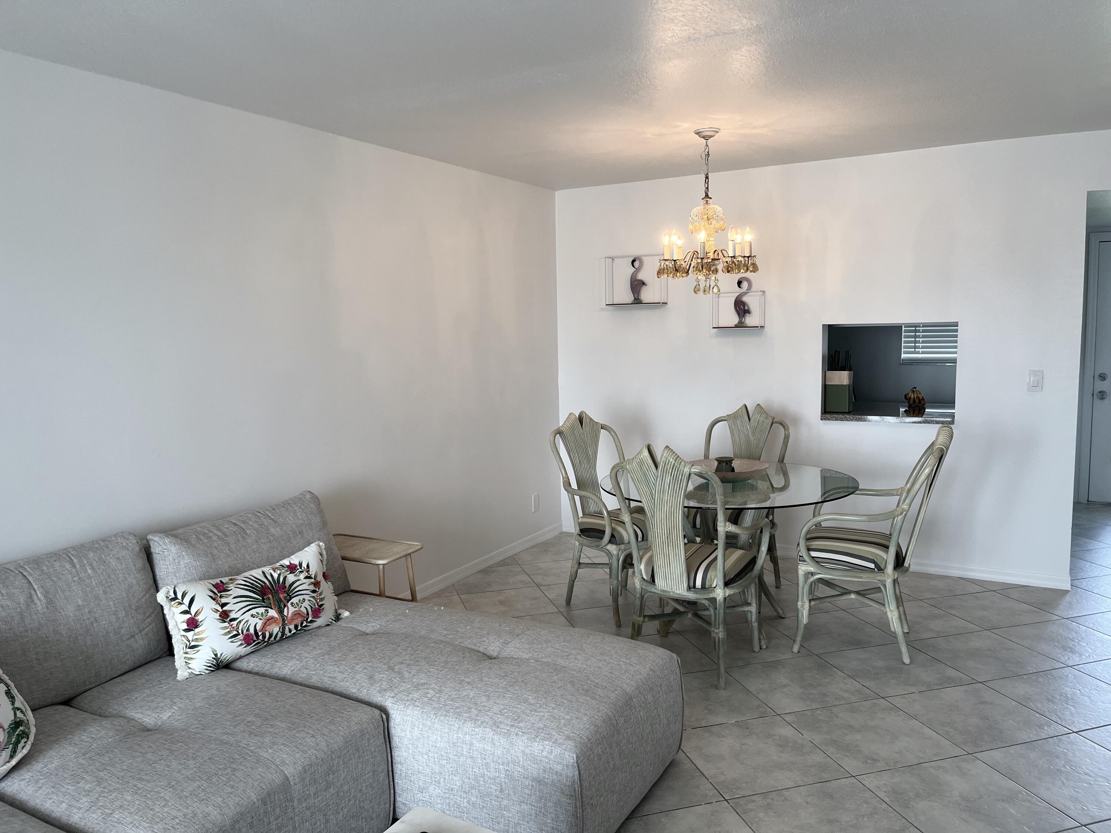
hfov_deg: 67.3
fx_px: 834
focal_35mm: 26
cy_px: 416
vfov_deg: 53.1
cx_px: 556
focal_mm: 5.1
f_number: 1.6
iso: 64
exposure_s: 1/120
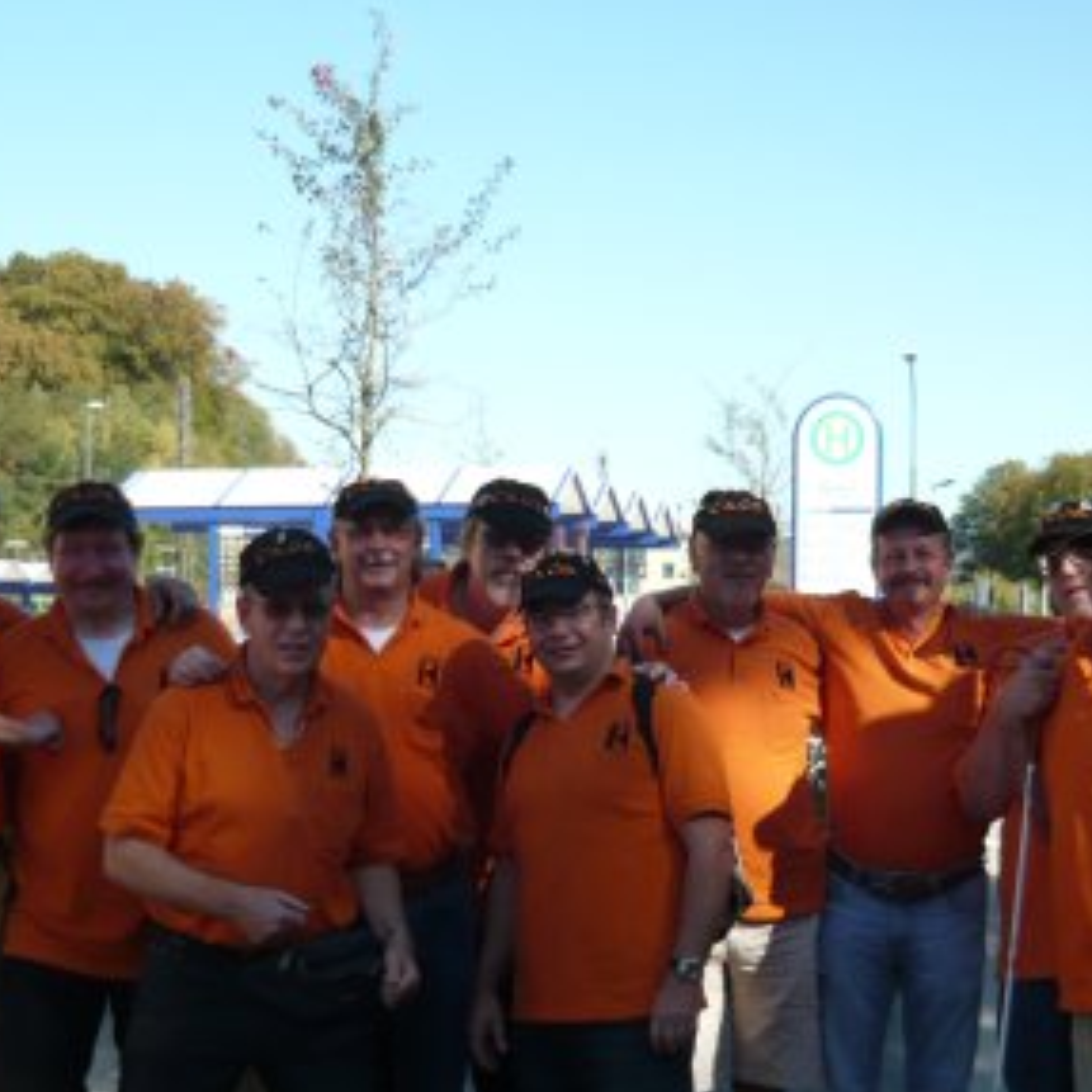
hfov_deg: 28.1
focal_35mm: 61
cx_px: 597
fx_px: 2177
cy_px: 704
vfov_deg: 28.0
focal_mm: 5.5
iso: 100
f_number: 2.8
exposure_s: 1/640
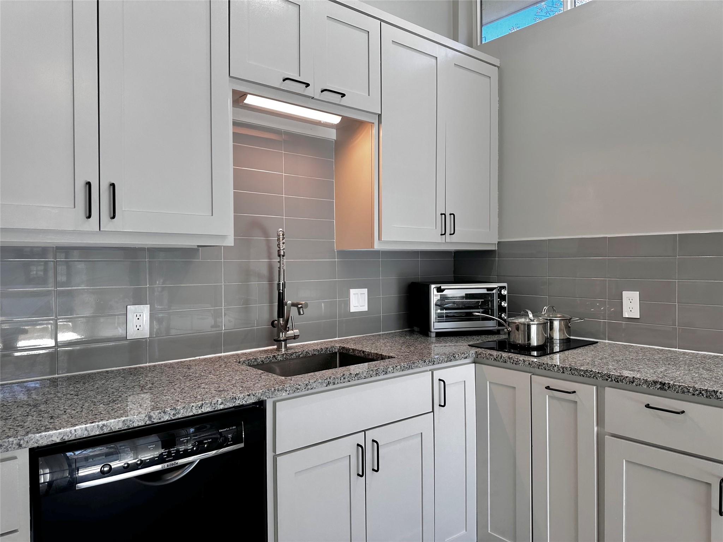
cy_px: 271
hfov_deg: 71.6
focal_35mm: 24
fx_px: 501
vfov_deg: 56.8
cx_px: 362
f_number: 1.78
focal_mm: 6.86
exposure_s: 1/120
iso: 64
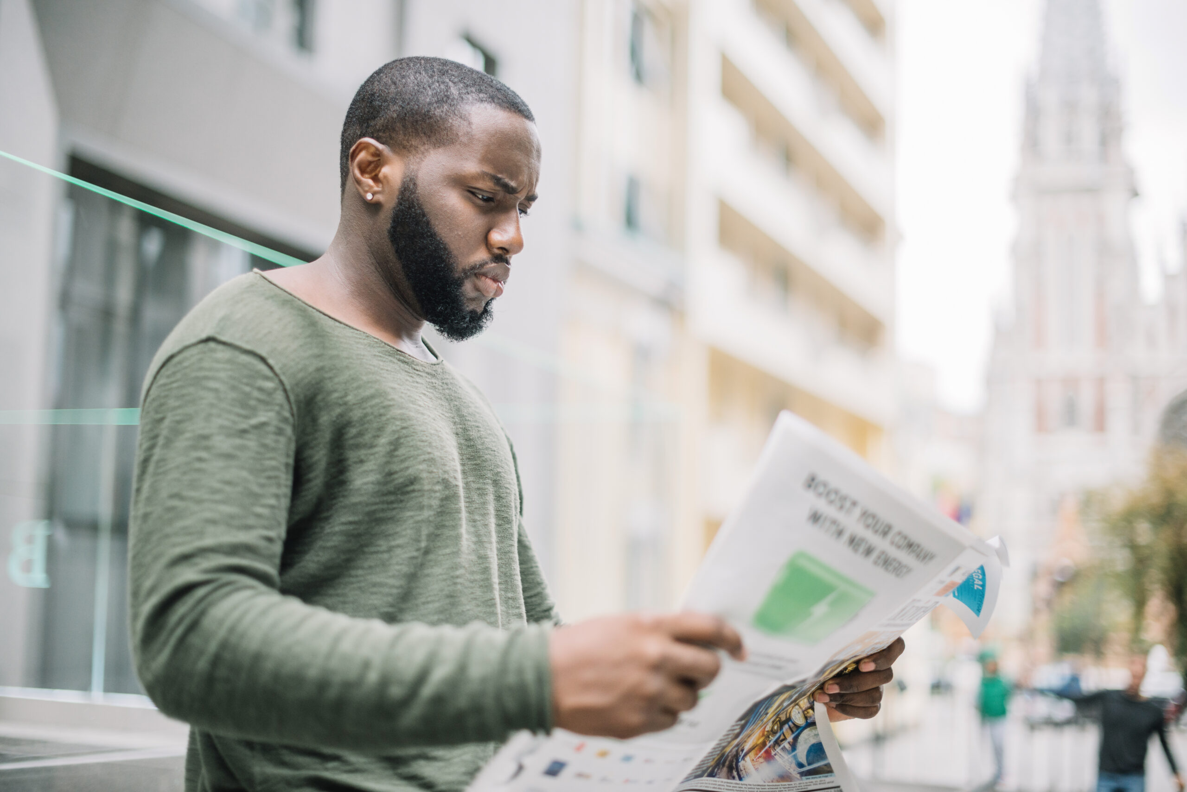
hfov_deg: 39.6
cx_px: 594
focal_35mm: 50
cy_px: 396
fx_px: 1649
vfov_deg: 27.0
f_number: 1.8
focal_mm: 50
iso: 500
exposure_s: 1/100
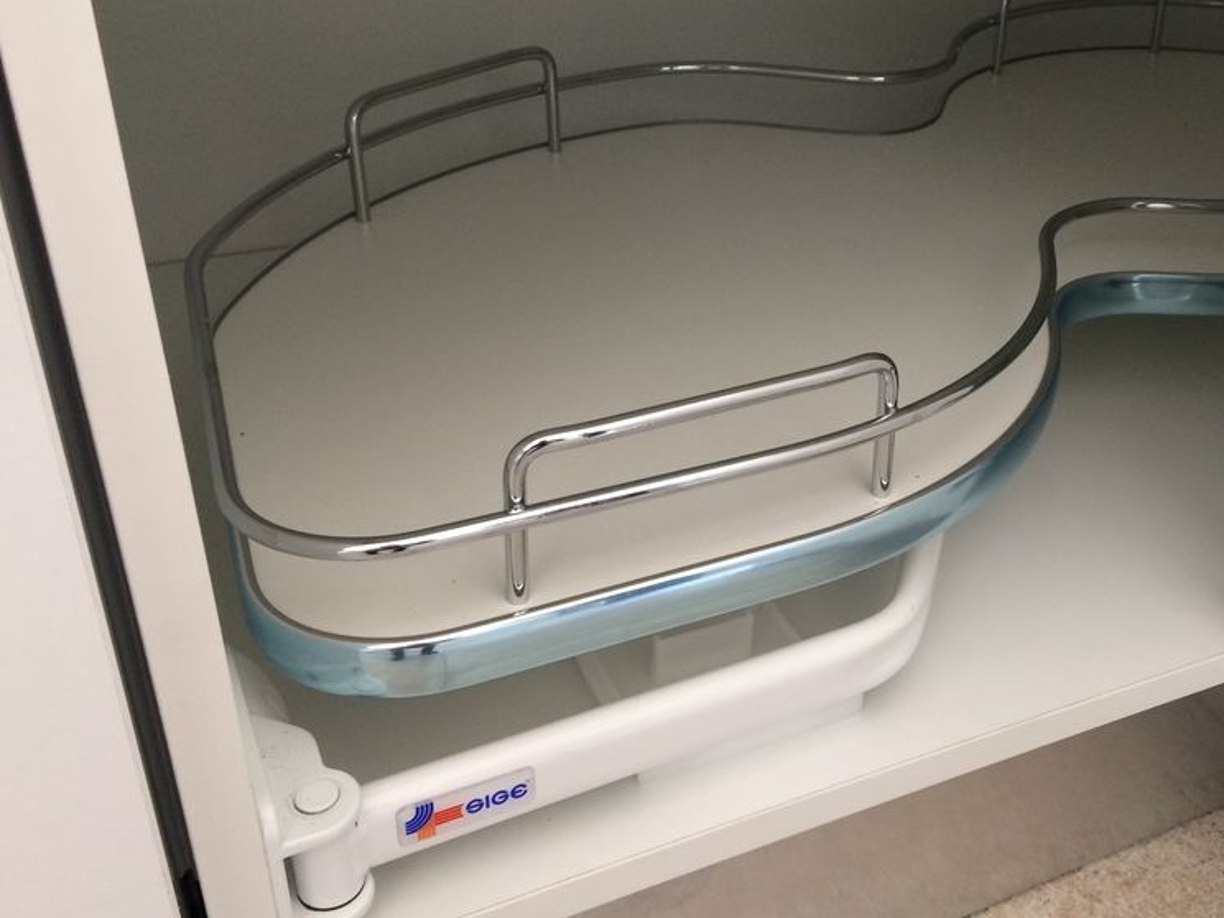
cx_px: 821
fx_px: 1379
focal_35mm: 39
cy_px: 431
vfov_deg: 36.8
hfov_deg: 47.1
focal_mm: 4.15
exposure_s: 1/33
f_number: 2.2
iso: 80
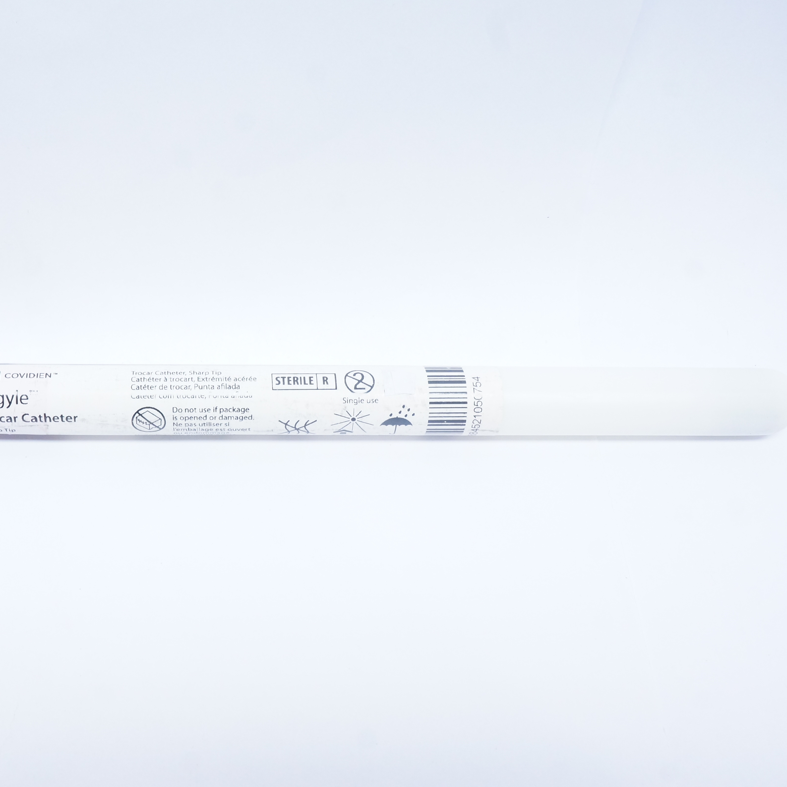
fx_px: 1106
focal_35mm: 43
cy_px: 400
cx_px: 207
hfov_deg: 38.3
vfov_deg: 39.2
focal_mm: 22
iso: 1600
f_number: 9
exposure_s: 1/30
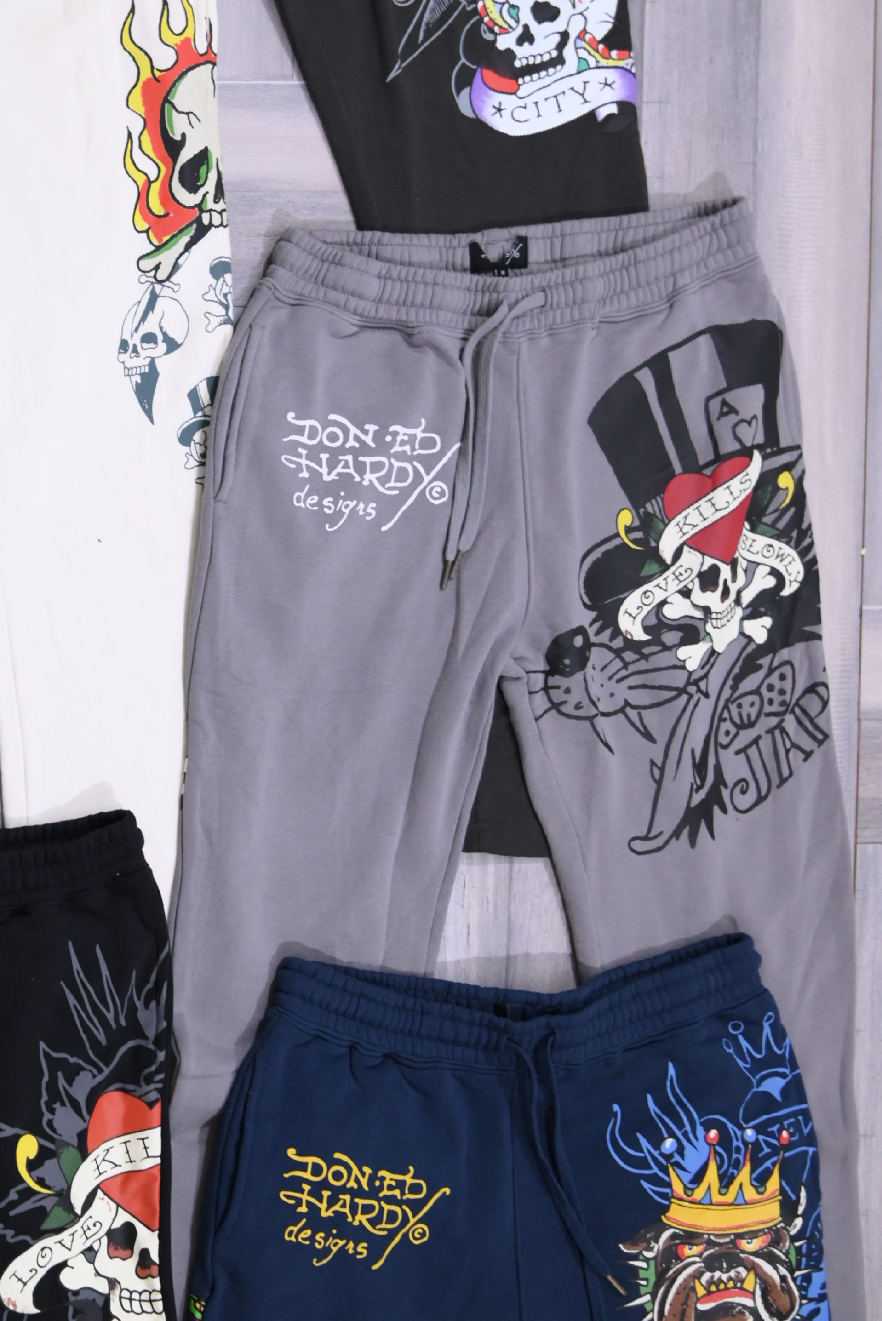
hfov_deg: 21.3
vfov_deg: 31.9
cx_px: 160
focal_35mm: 63
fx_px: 2313
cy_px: 682
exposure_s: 1/100
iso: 800
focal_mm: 35
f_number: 2.5
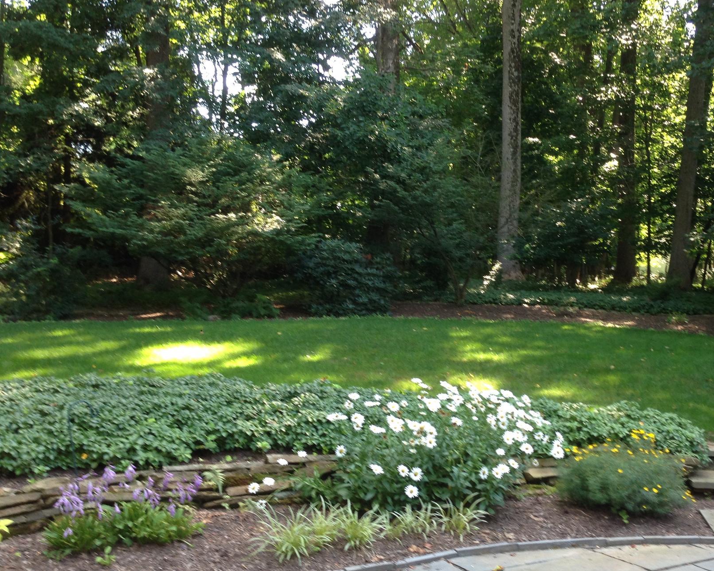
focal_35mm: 41
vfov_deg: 36.4
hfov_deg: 44.4
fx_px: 866
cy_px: 317
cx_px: 454
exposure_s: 1/60
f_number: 2.4
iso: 50
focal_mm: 4.12
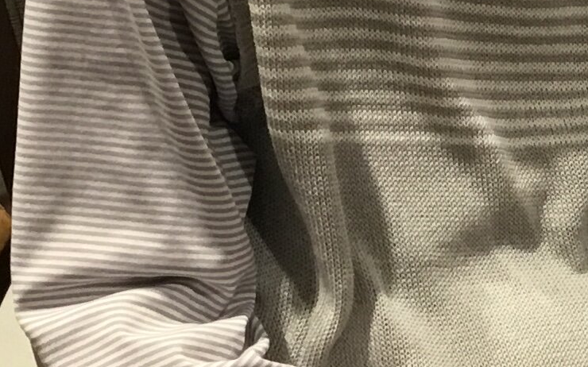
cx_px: 635
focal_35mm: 145
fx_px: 2323
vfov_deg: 9.0
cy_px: 8
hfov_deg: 14.1
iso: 80
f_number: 2.4
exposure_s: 1/30
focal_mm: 3.3
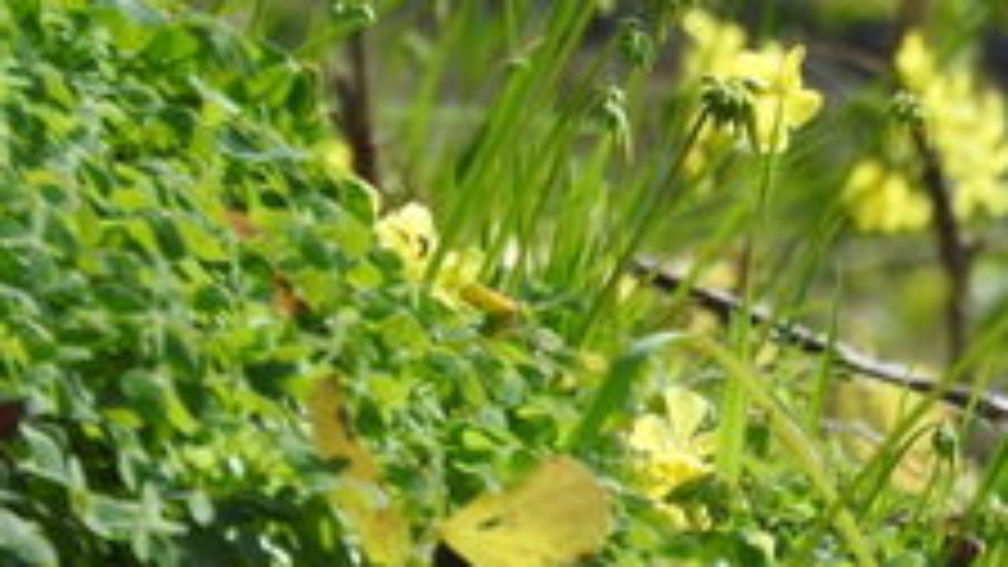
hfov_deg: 1.6
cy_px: -92
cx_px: 927
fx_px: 35736
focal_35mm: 1337
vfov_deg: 0.9
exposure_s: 1/250
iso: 110
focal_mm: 98.5
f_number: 5.6
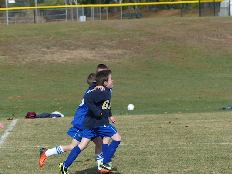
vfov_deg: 5.0
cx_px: 116
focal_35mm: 297
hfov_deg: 6.7
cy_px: 87
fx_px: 1991
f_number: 3.2
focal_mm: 53.4
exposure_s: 1/500
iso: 100
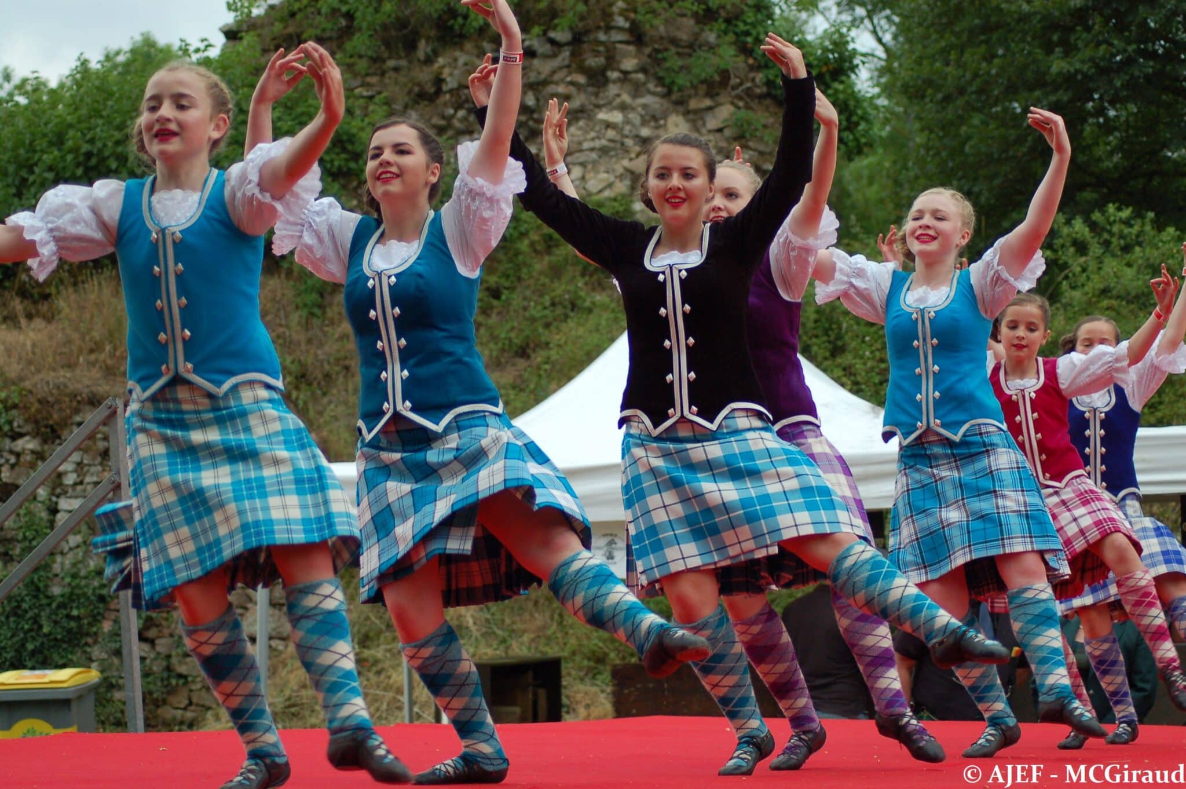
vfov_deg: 13.0
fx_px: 3456
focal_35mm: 105
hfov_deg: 19.5
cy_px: 394
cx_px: 593
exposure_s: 1/500
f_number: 4
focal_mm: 70
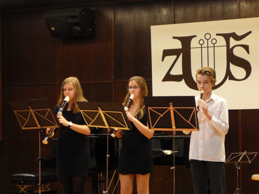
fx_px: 718
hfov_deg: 20.4
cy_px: 96
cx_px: 130
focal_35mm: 96
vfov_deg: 15.4
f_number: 3.9
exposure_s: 1/8
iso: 200
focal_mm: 14.1
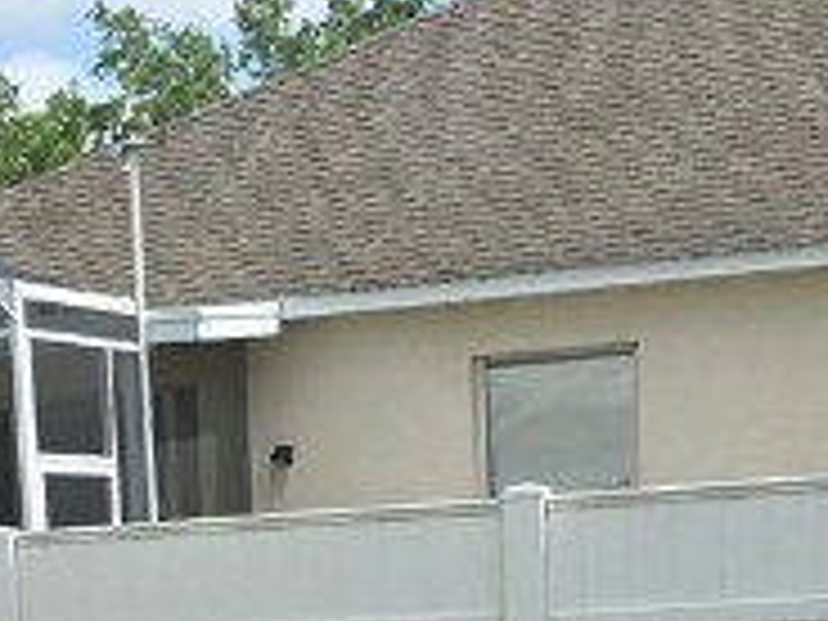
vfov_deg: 10.1
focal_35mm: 128
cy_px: 1480
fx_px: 3062
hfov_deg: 15.3
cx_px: 180
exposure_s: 1/481
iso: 12
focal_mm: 6.3
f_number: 1.7
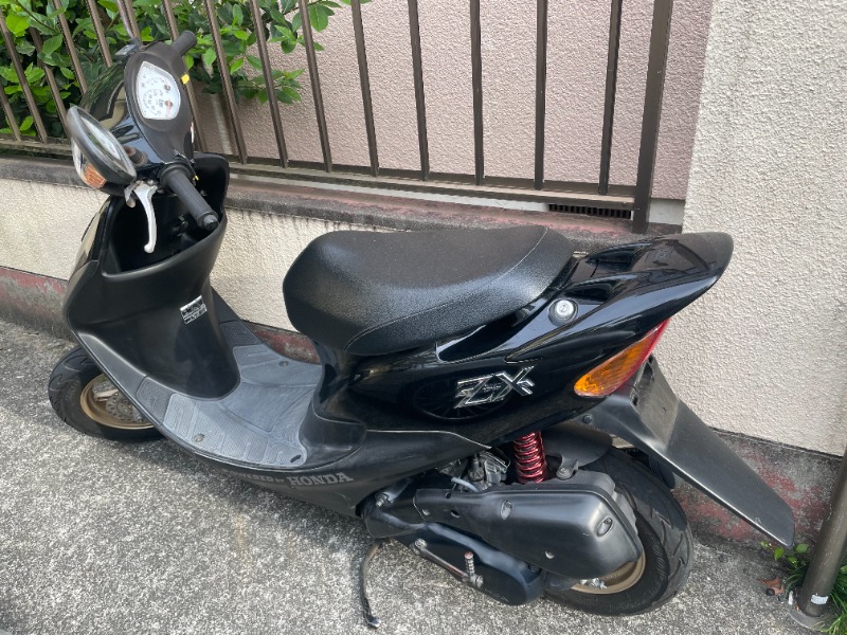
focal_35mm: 26
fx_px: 636
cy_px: 318
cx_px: 424
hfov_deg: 67.3
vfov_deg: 53.1
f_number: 1.6
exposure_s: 1/203
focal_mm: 4.2
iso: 32
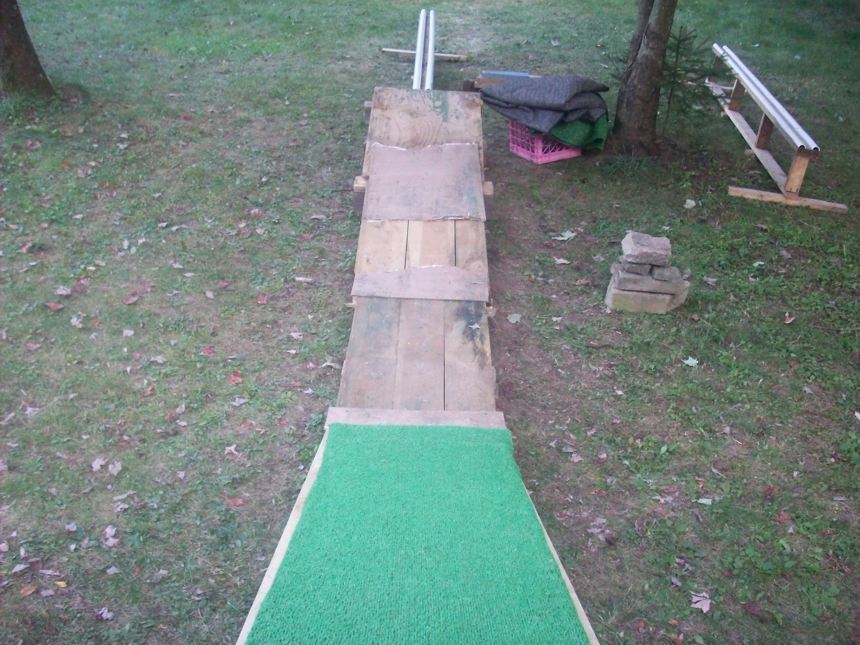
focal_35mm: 37
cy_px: 322
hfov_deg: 50.1
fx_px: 919
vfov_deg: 38.7
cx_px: 430
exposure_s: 1/64
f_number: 2.8
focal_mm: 6.2
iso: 252
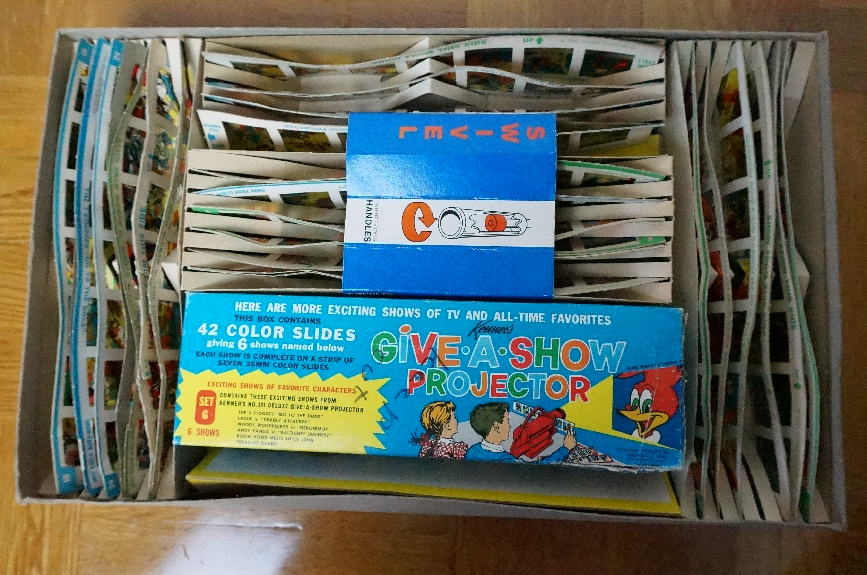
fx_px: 721
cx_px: 434
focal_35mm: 30
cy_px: 288
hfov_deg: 62.0
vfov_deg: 43.5
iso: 12800
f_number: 6.3
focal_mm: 20
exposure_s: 1/500
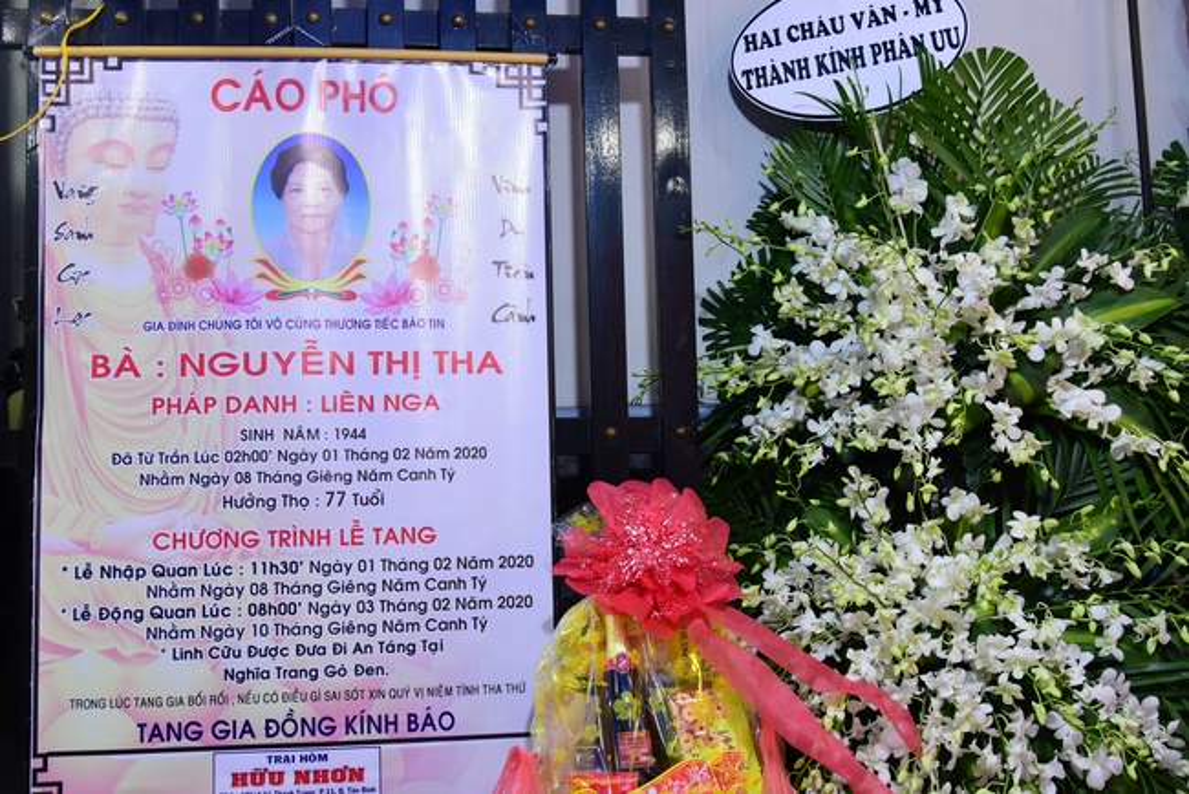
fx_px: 1454
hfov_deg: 44.5
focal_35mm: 44
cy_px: 397
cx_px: 594
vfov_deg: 30.5
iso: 2500
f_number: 4.5
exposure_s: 1/60
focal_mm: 44
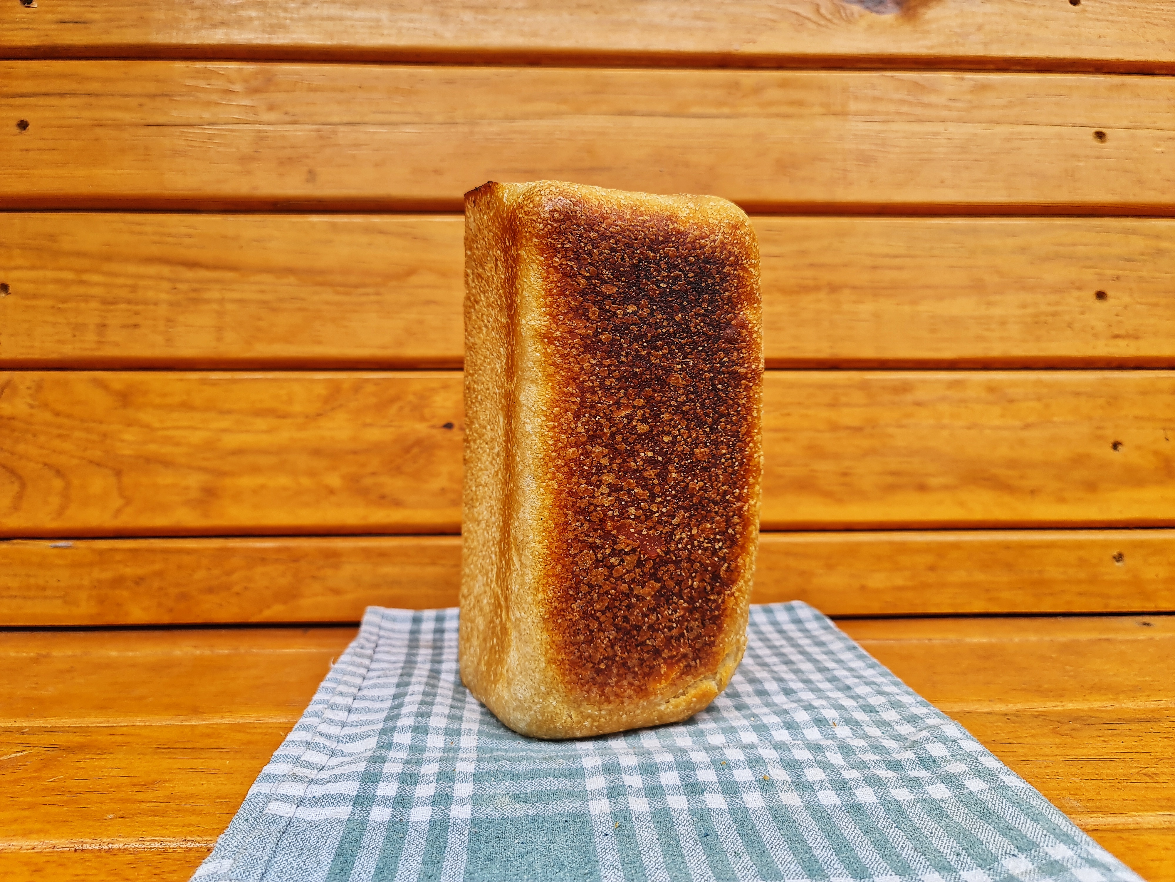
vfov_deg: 54.9
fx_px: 849
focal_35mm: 25
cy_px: 441
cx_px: 588
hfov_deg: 69.4
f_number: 1.8
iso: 50
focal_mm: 7
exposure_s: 1/164
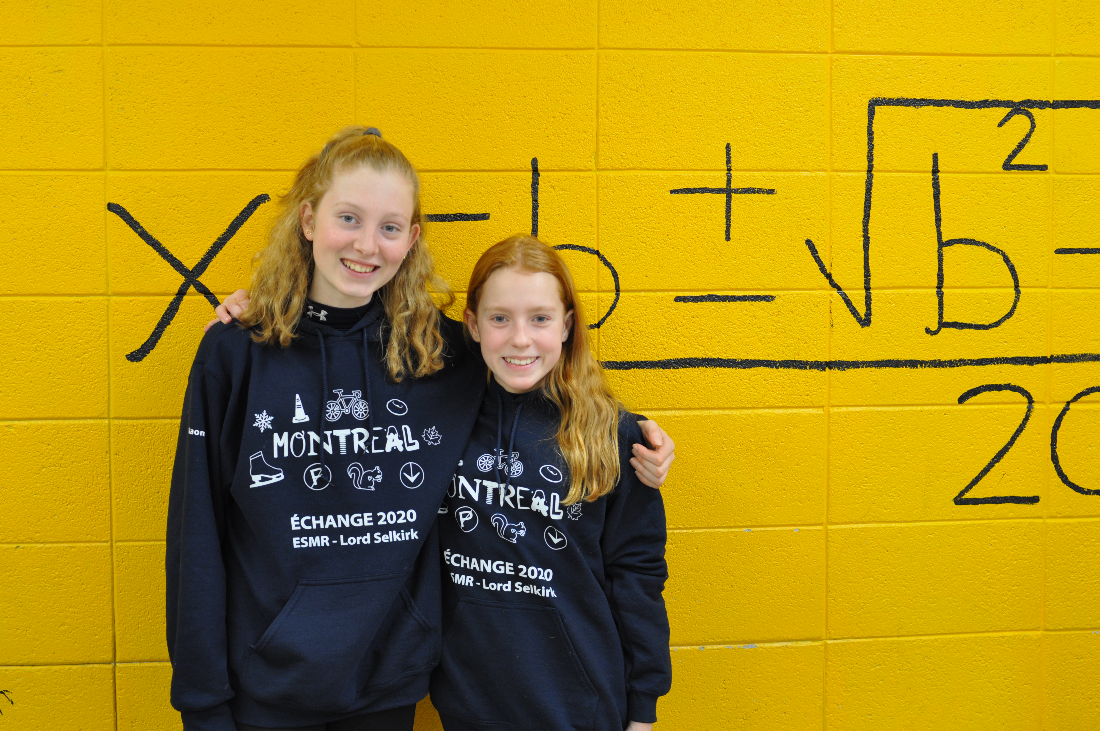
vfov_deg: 25.7
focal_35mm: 52
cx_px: 550
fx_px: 1602
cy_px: 366
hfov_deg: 37.9
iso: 400
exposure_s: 1/40
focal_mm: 35
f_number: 3.2
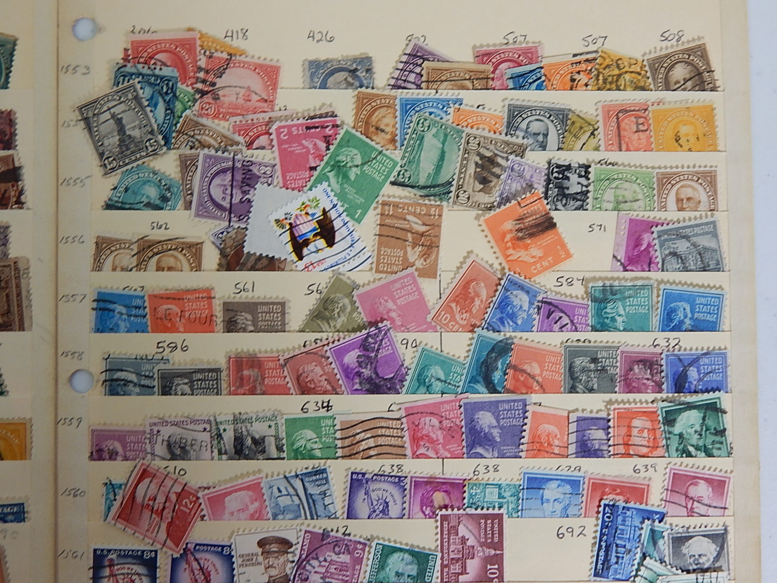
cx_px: 388
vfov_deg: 33.6
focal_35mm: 43
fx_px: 965
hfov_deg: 43.9
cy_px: 292
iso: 140
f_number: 3.6
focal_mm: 7.7
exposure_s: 1/30
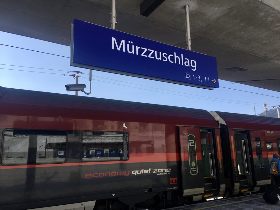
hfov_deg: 61.7
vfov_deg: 48.2
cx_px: 140
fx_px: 235
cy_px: 105
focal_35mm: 29
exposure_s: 1/1748
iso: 25
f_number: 2.2
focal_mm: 4.15
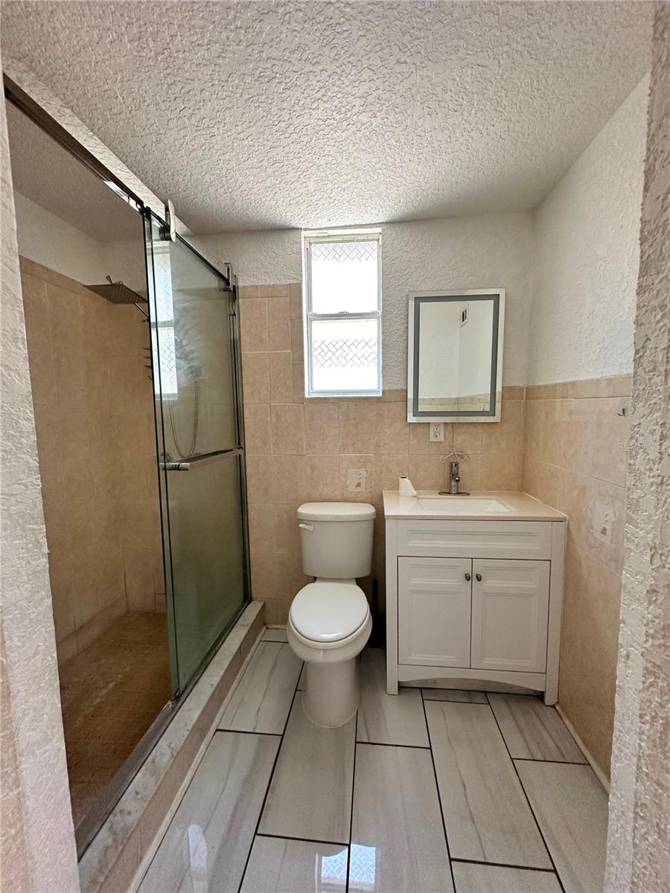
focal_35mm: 14
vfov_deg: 102.1
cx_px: 335
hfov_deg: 85.7
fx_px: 361
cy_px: 446
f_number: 2.2
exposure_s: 1/120
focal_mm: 2.22
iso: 250
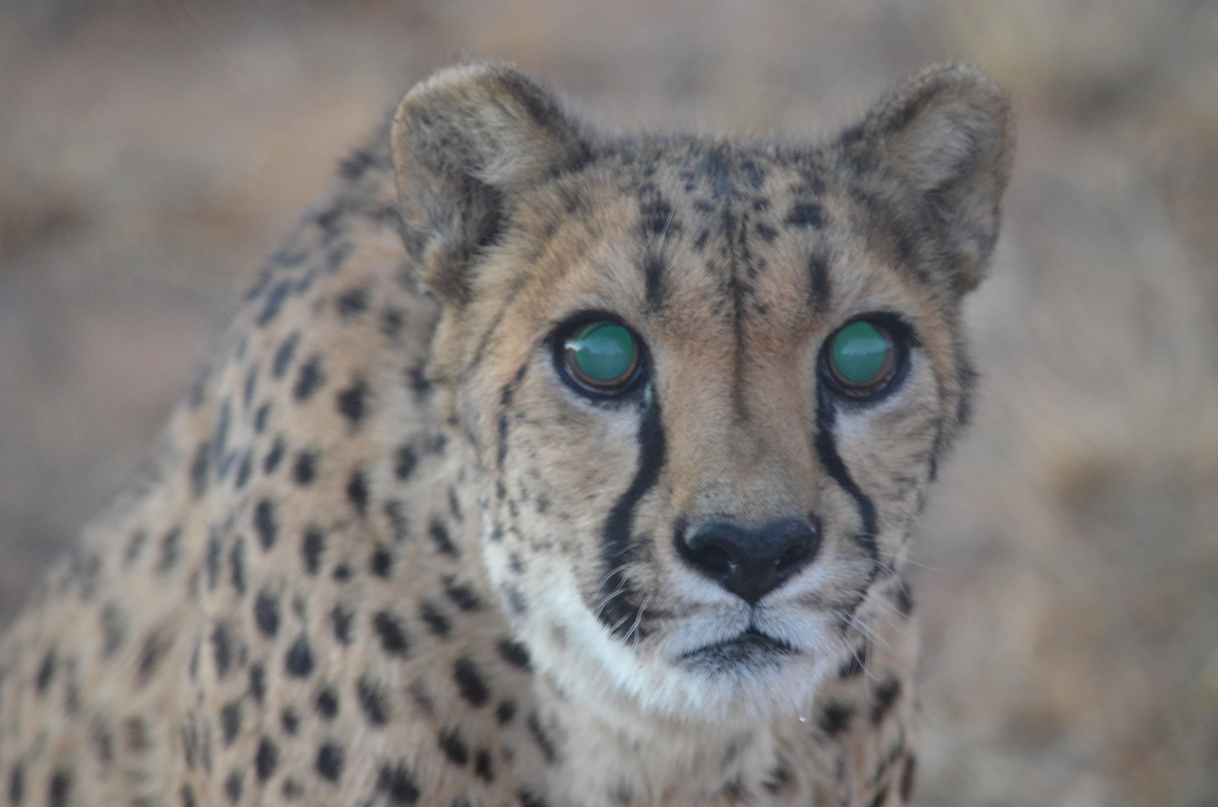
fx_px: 13169
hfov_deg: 5.3
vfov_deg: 3.5
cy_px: 404
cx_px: 609
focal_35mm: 390
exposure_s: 1/60
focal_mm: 260
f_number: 5.6
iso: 3200
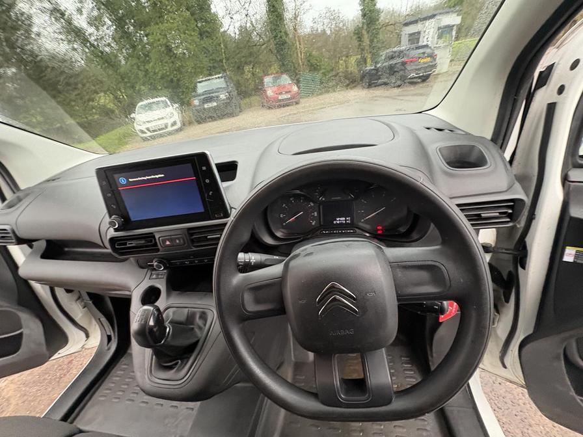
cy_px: 218
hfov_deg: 102.1
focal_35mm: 14
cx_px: 292
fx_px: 236
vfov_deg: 85.7
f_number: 2.2
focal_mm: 2.22
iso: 400
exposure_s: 1/60
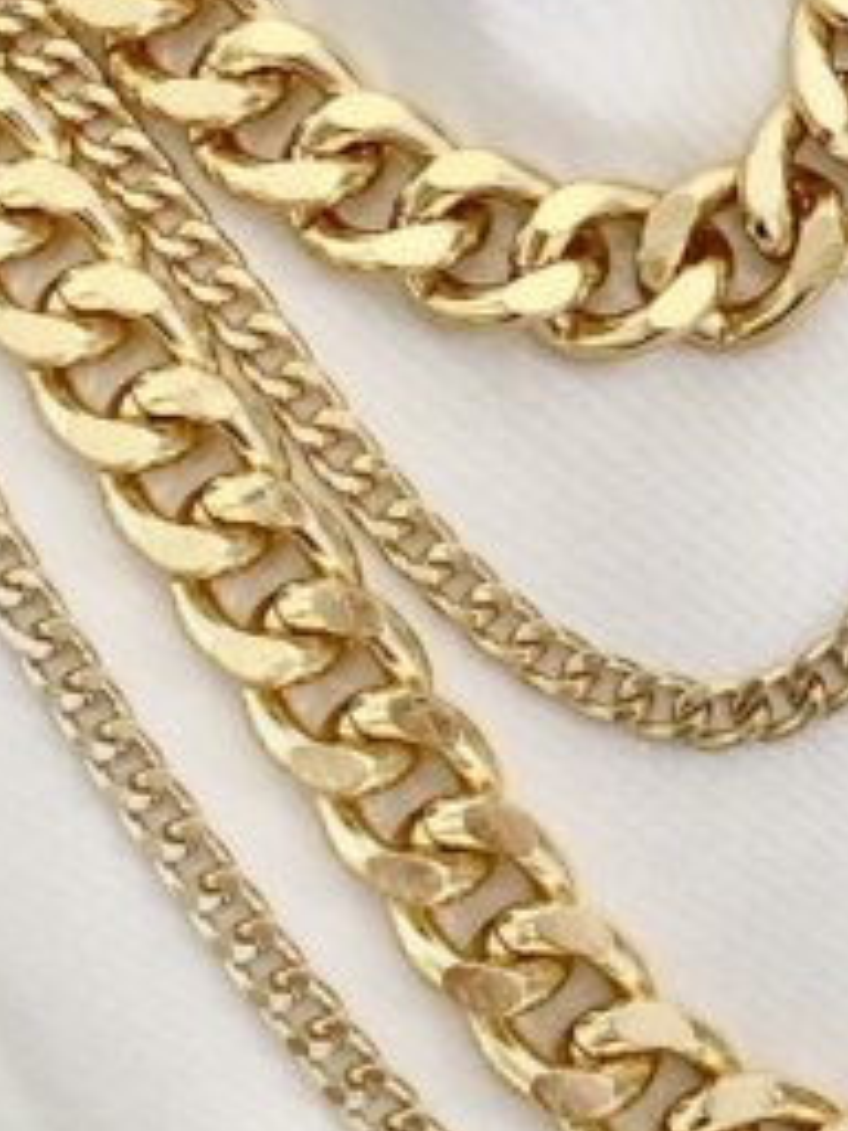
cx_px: 680
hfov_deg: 14.2
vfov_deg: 18.8
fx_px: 3397
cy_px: 261
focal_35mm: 104
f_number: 1.8
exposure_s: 1/121
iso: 100
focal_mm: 4.25
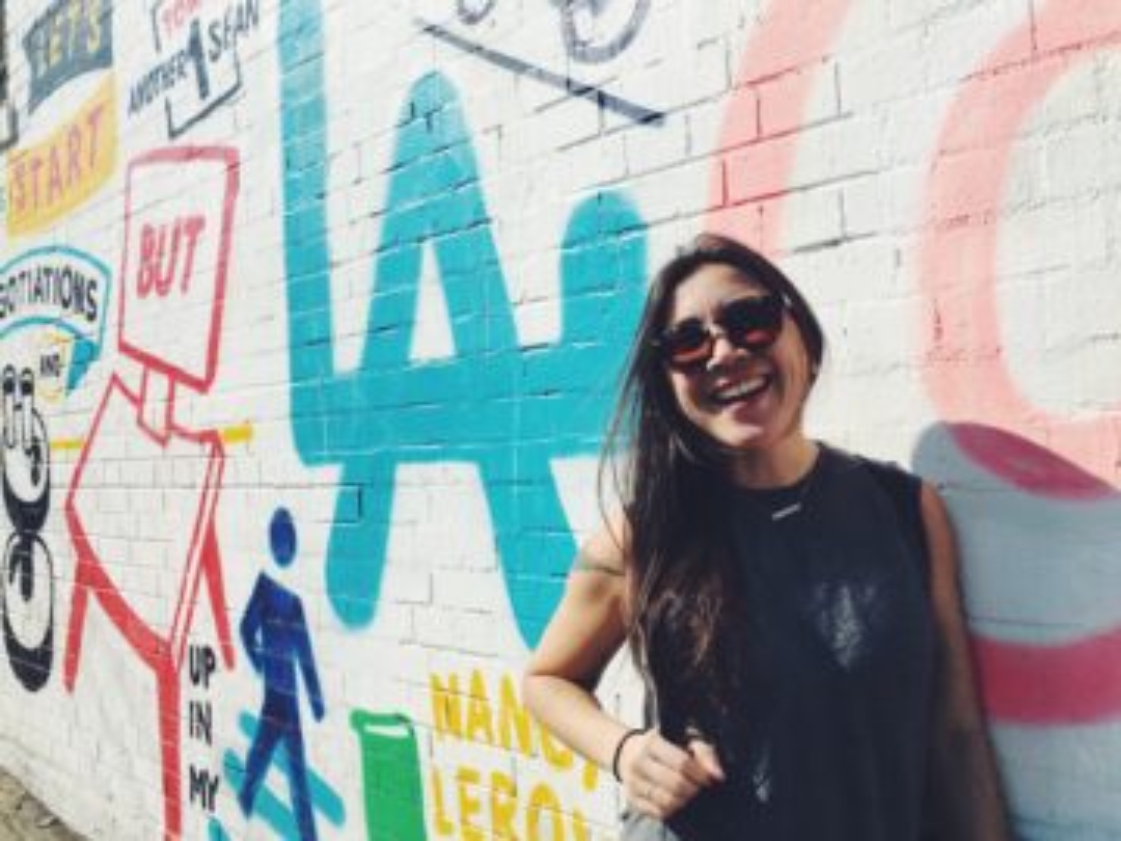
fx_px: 939
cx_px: 560
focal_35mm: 29
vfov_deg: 48.2
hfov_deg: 61.7
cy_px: 420
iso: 25
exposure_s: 1/3205
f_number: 2.2
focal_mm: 4.15
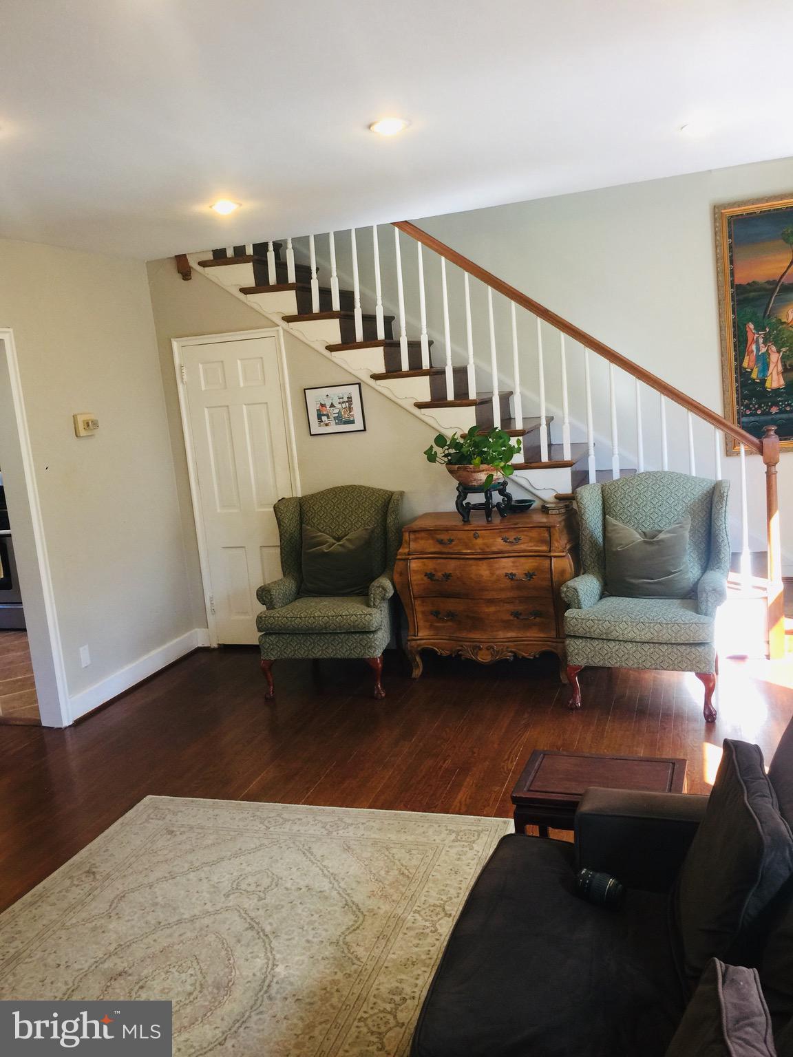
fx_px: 886
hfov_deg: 48.2
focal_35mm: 29
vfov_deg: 61.7
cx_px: 396
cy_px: 528
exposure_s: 1/30
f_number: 2.2
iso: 40
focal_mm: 4.15
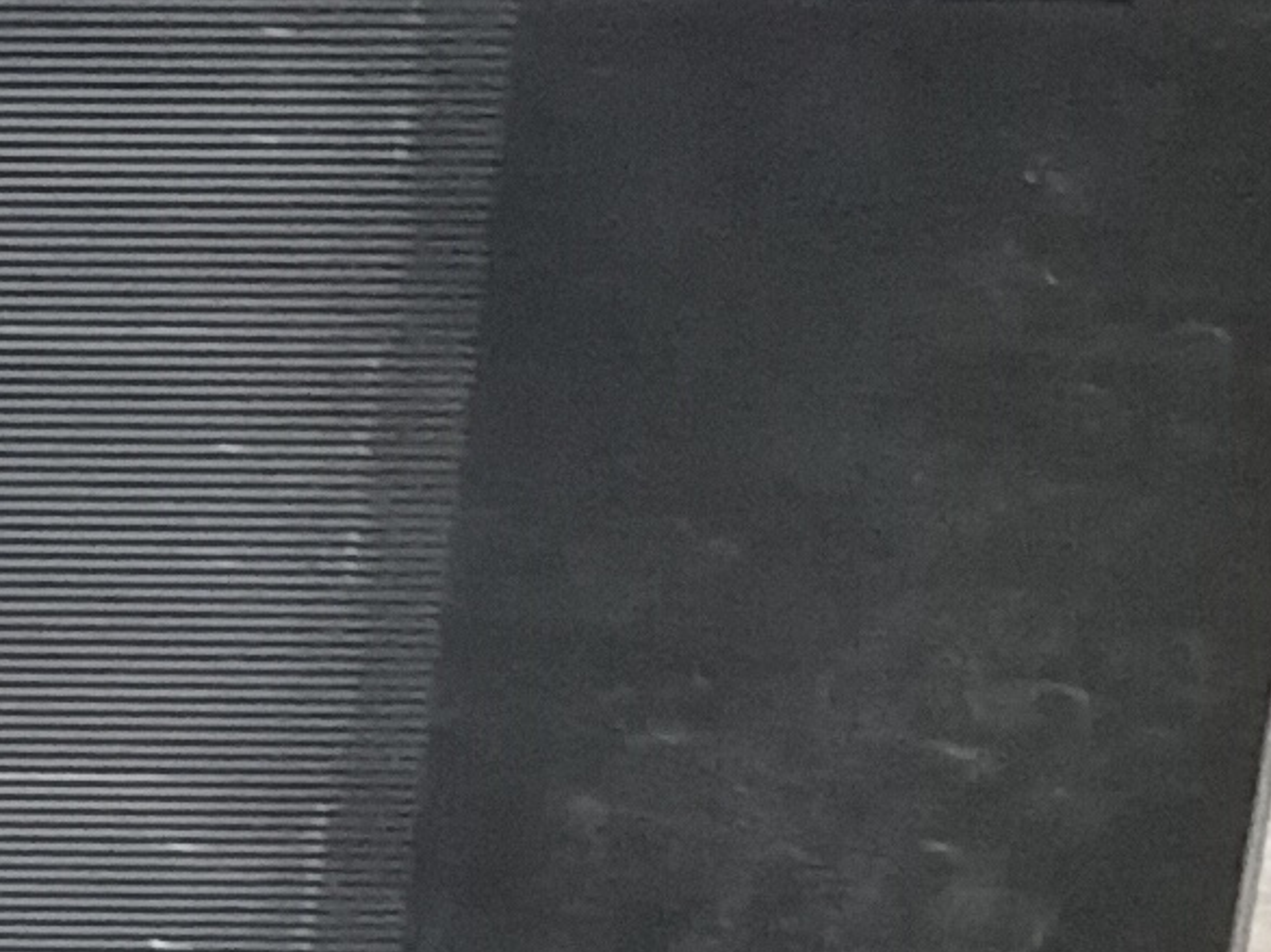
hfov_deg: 9.4
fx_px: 6900
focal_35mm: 188
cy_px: -119
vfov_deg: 7.8
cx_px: -1822
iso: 1767
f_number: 1.8
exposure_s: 1/16.7
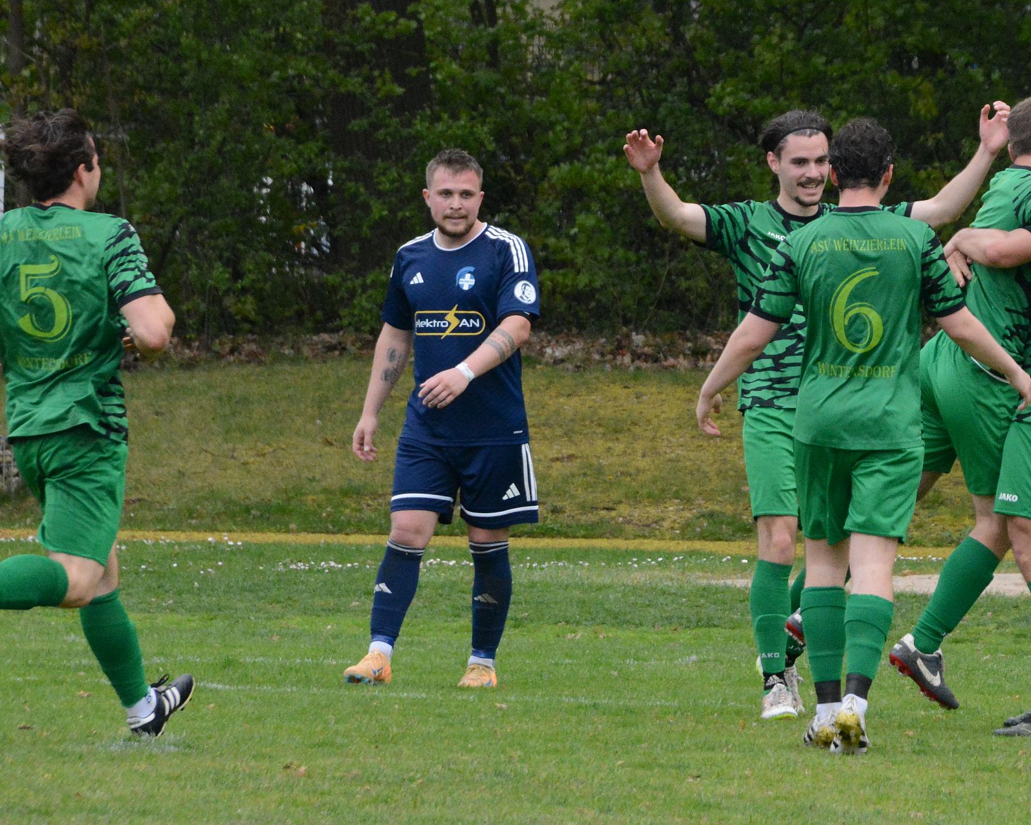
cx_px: 557
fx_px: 11900
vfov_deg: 4.0
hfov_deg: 5.0
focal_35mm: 390
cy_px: 413
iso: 3200
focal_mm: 230
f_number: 10
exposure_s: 1/800
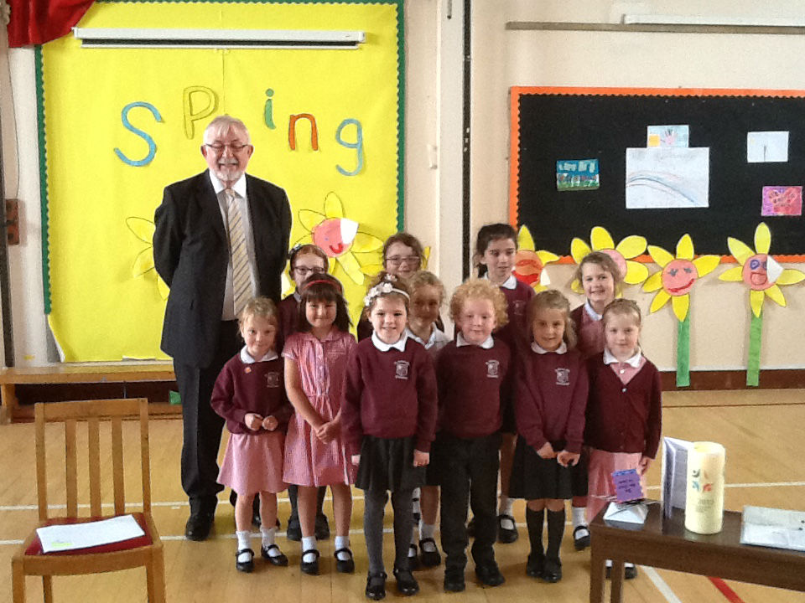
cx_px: 402
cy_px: 302
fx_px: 1023
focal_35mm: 44
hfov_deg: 42.9
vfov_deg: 32.9
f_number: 2.4
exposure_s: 1/30
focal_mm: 2.03
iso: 160
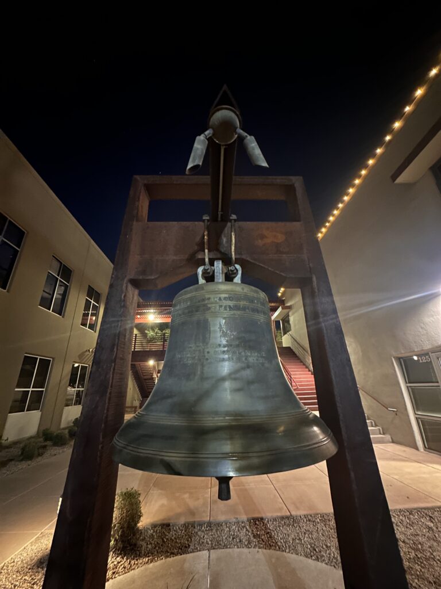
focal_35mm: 14
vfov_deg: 102.1
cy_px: 294
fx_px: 238
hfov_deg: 85.7
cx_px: 220
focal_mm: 2.22
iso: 1600
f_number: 2.2
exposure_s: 1/8
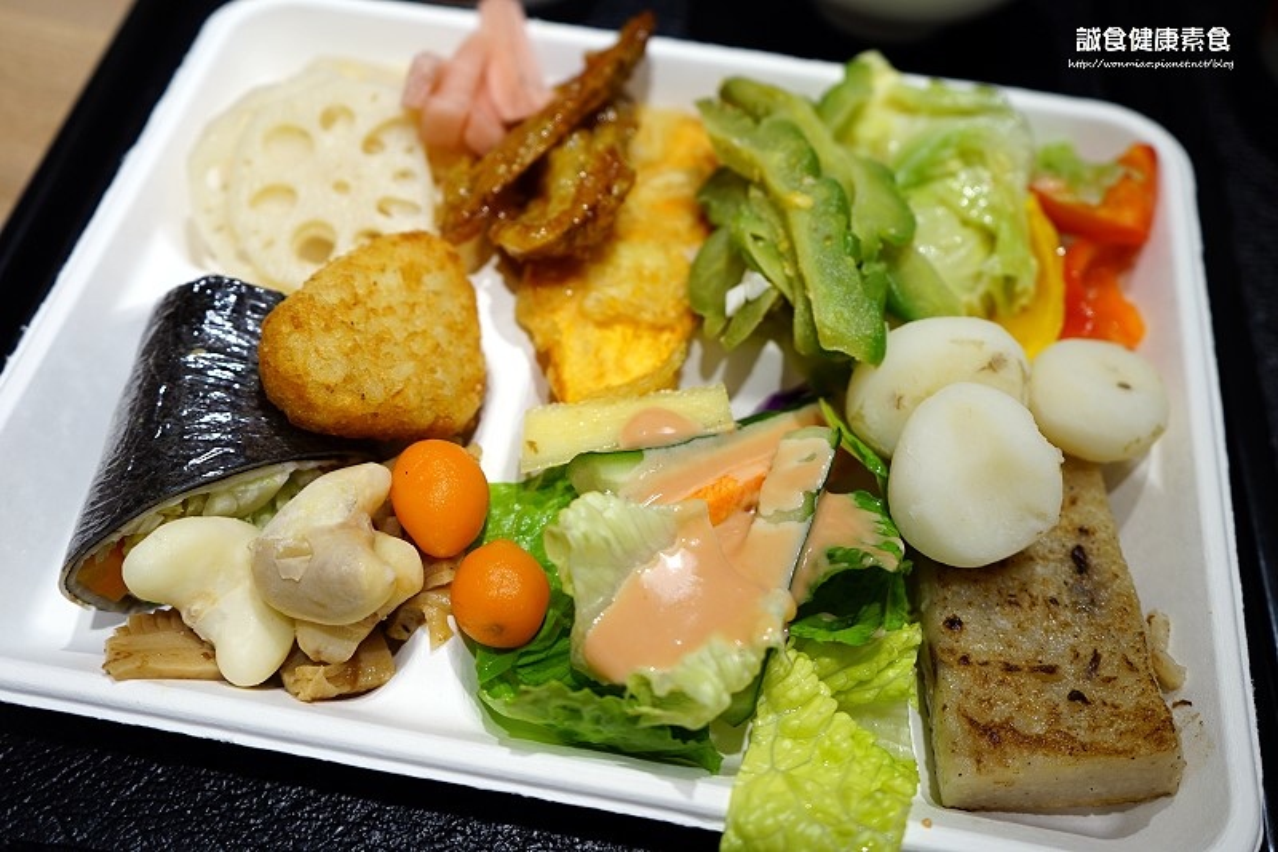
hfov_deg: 58.7
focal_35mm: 32
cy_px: 426
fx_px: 1136
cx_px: 639
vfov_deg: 41.1
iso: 200
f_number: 4
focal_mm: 32
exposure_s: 1/60
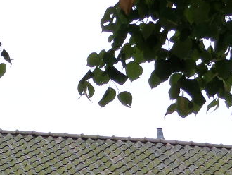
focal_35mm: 155
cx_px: 42
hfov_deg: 12.7
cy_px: 363
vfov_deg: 9.0
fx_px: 1040
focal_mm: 5.3
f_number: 3.4
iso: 80
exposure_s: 1/90
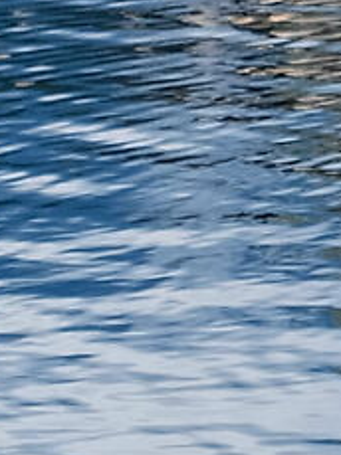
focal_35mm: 512
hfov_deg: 2.9
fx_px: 6737
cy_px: -140
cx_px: 894
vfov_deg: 3.9
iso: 200
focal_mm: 34.2
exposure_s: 1/220
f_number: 4
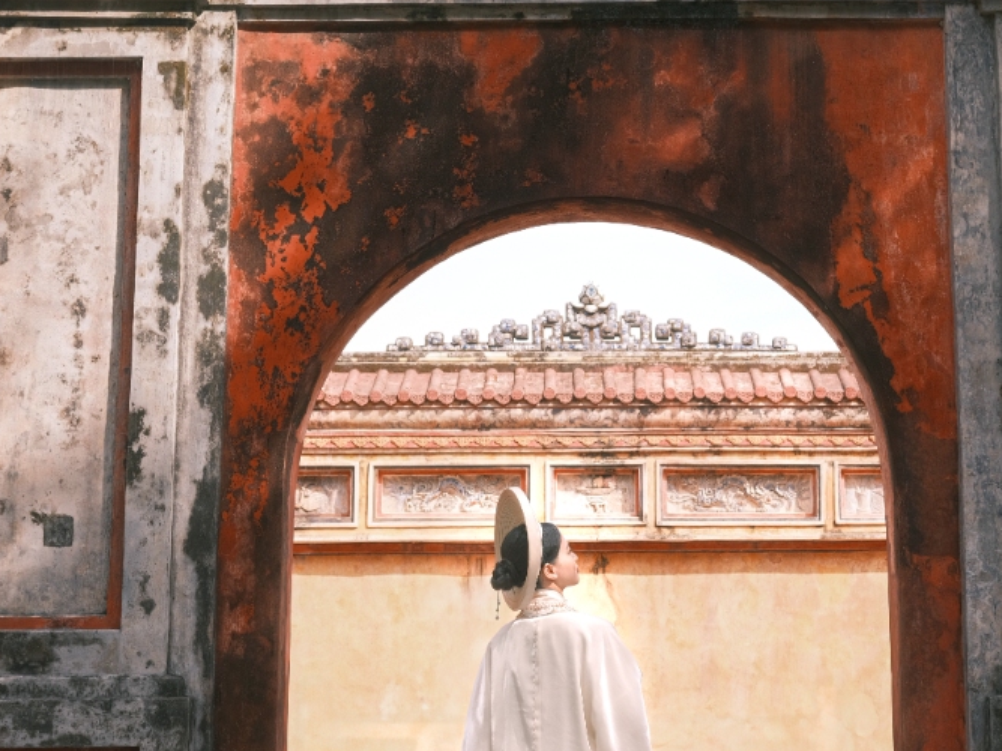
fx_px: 2344
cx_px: 593
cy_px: 265
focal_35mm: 81
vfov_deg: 18.2
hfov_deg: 24.1
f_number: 7.1
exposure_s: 1/110
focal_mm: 45
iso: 200
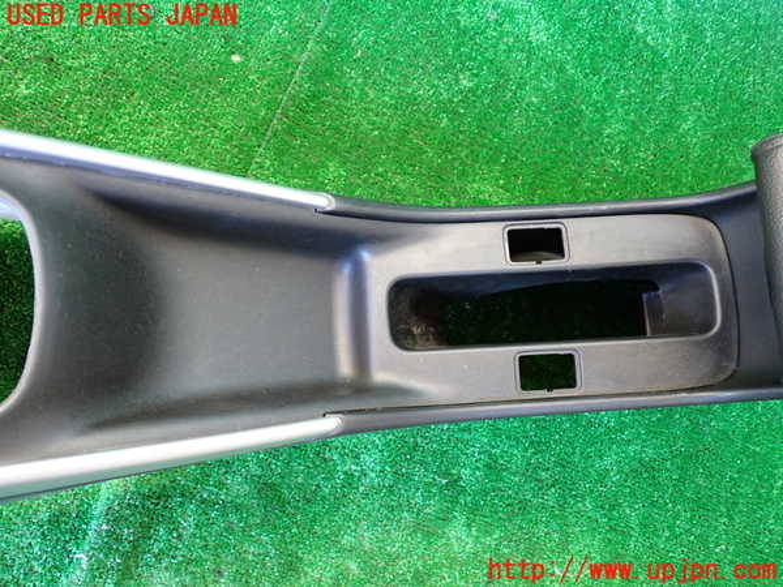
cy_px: 294
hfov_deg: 60.0
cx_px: 392
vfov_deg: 46.8
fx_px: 679
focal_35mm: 30
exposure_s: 1/30
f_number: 2.3
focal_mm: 5.4
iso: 500
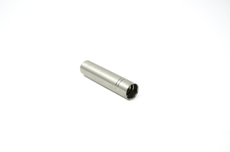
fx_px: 383
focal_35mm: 60
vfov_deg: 22.5
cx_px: 115
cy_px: 76
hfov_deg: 33.5
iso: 100
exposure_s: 1/15
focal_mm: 40
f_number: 5.3
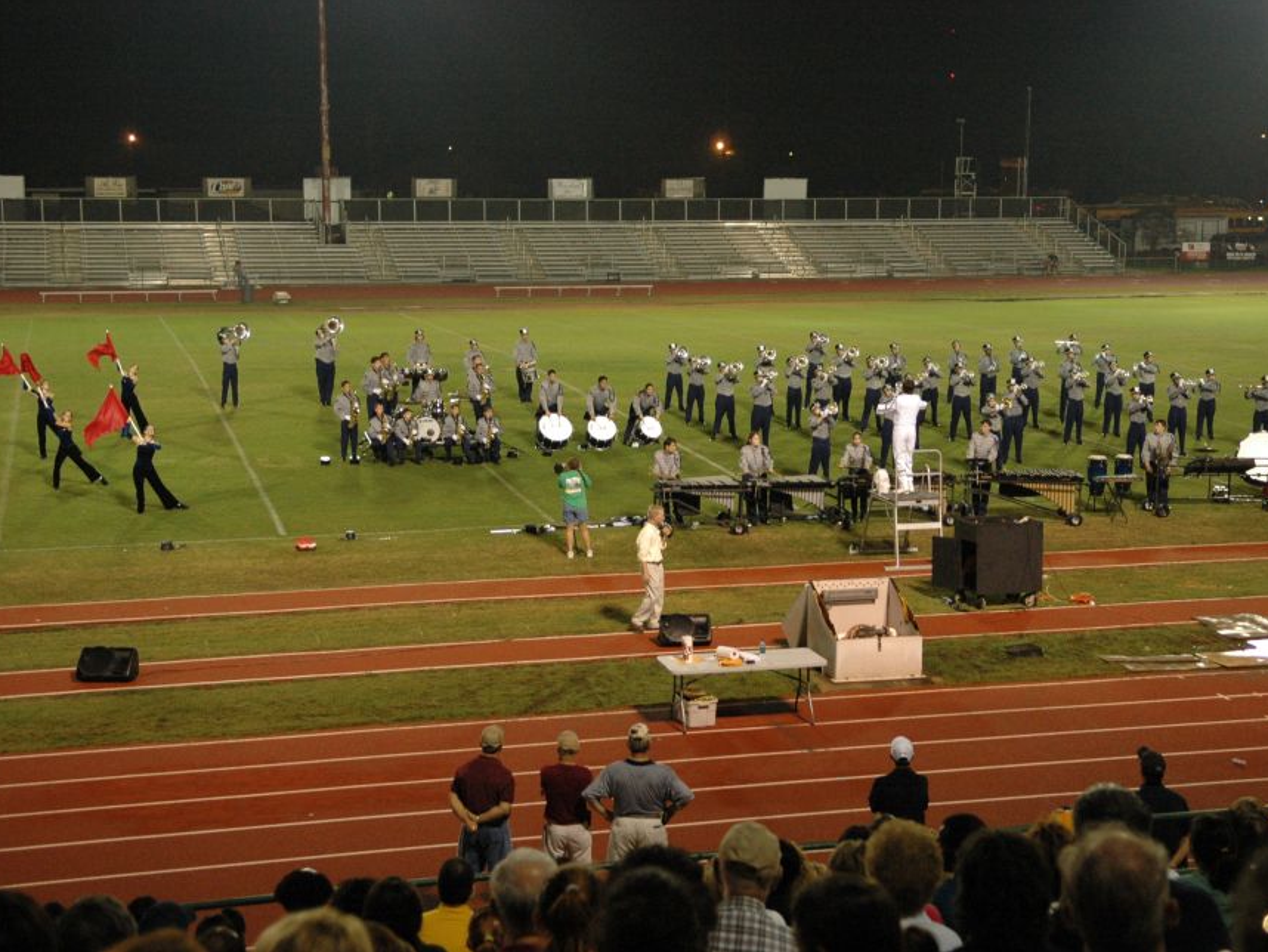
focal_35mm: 55
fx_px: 2015
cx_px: 671
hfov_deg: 34.9
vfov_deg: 26.6
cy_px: 451
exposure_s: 1/60
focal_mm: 32
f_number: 2.8
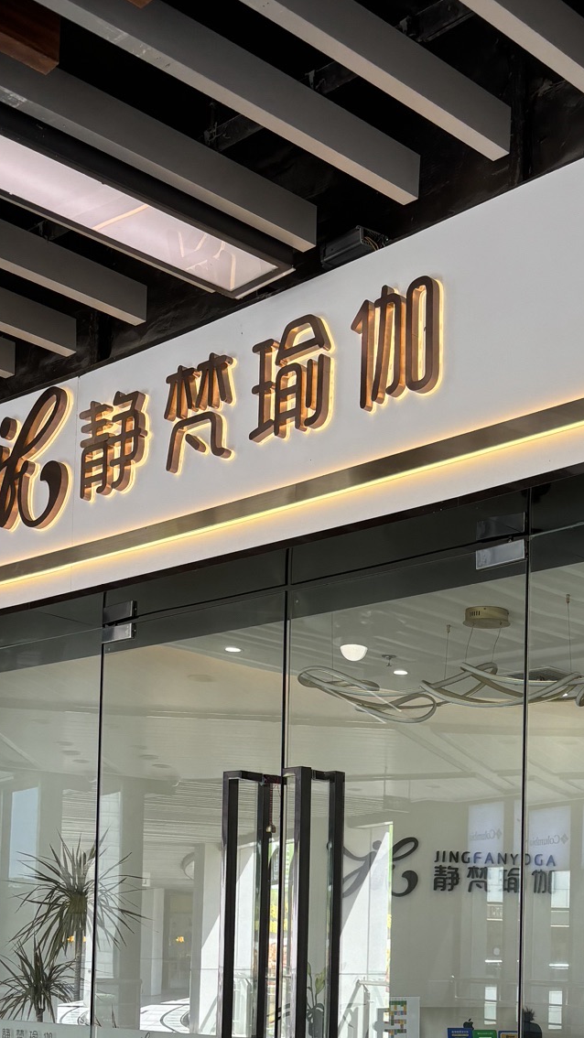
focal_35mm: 50
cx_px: 557
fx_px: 1376
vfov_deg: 39.1
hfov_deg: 23.2
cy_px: 884
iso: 40
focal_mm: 5.96
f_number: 1.6
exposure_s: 1/240
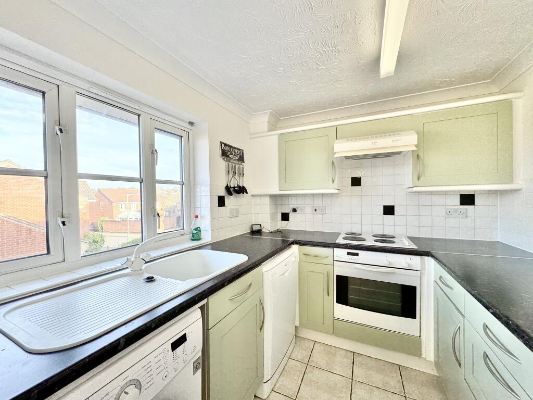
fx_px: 216
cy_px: 200
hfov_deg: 102.1
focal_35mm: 14
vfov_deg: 85.7
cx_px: 266
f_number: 2.2
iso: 80
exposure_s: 1/100
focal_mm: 2.22
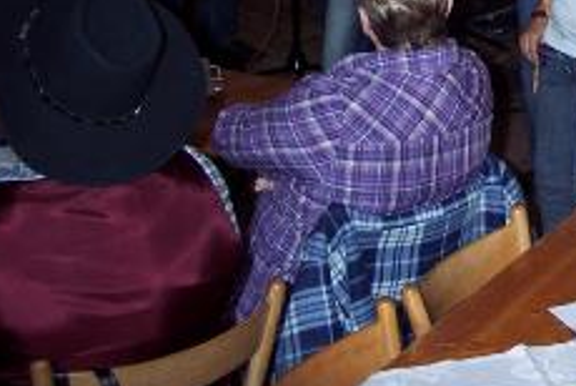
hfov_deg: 22.1
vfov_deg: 15.1
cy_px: -59
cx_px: 596
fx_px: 1410
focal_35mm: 88
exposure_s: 1/60
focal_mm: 8
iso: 100
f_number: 2.8
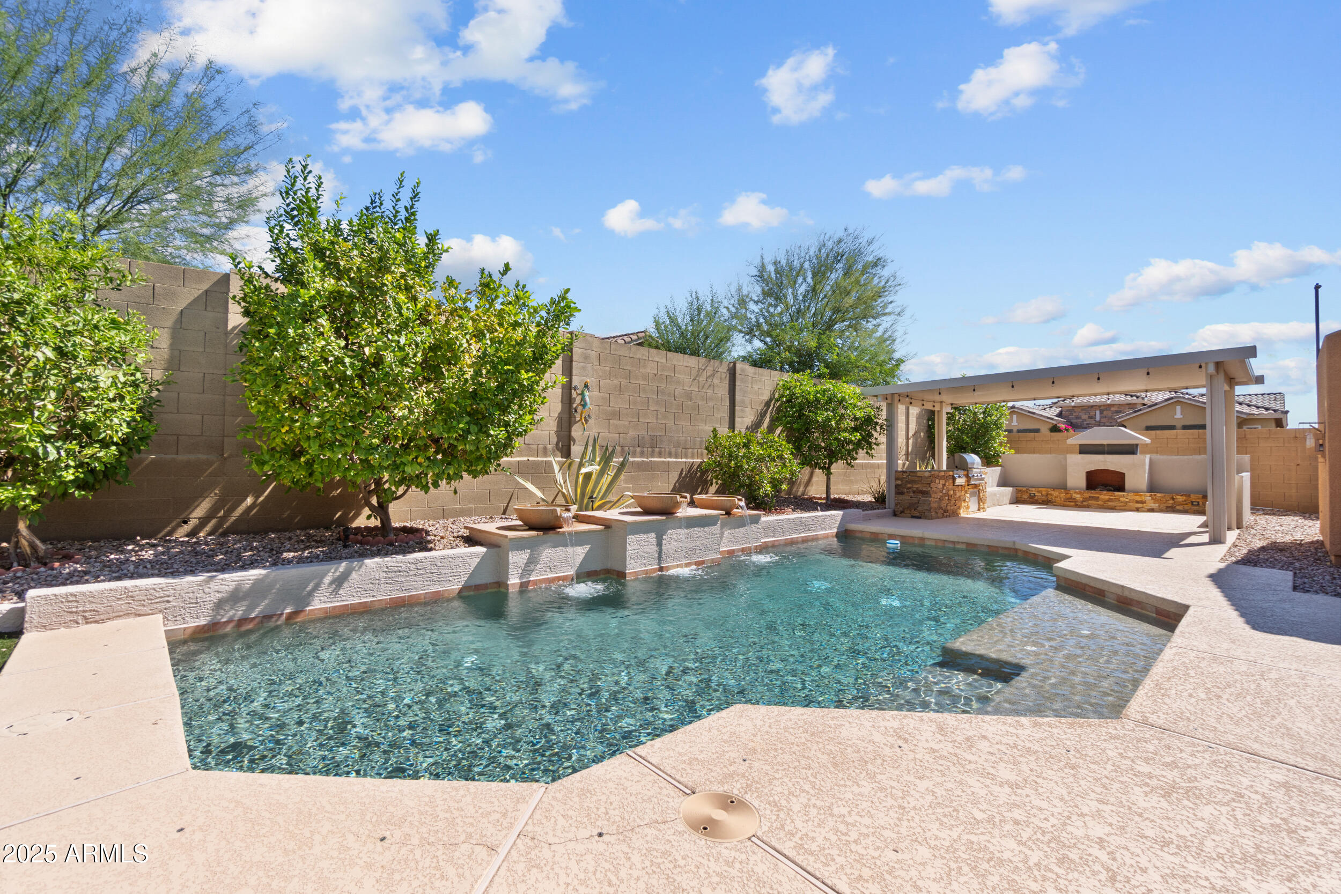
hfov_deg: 100.4
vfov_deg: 77.3
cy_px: 447
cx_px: 670
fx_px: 559
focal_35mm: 15
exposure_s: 1/640
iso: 250
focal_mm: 10
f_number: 9
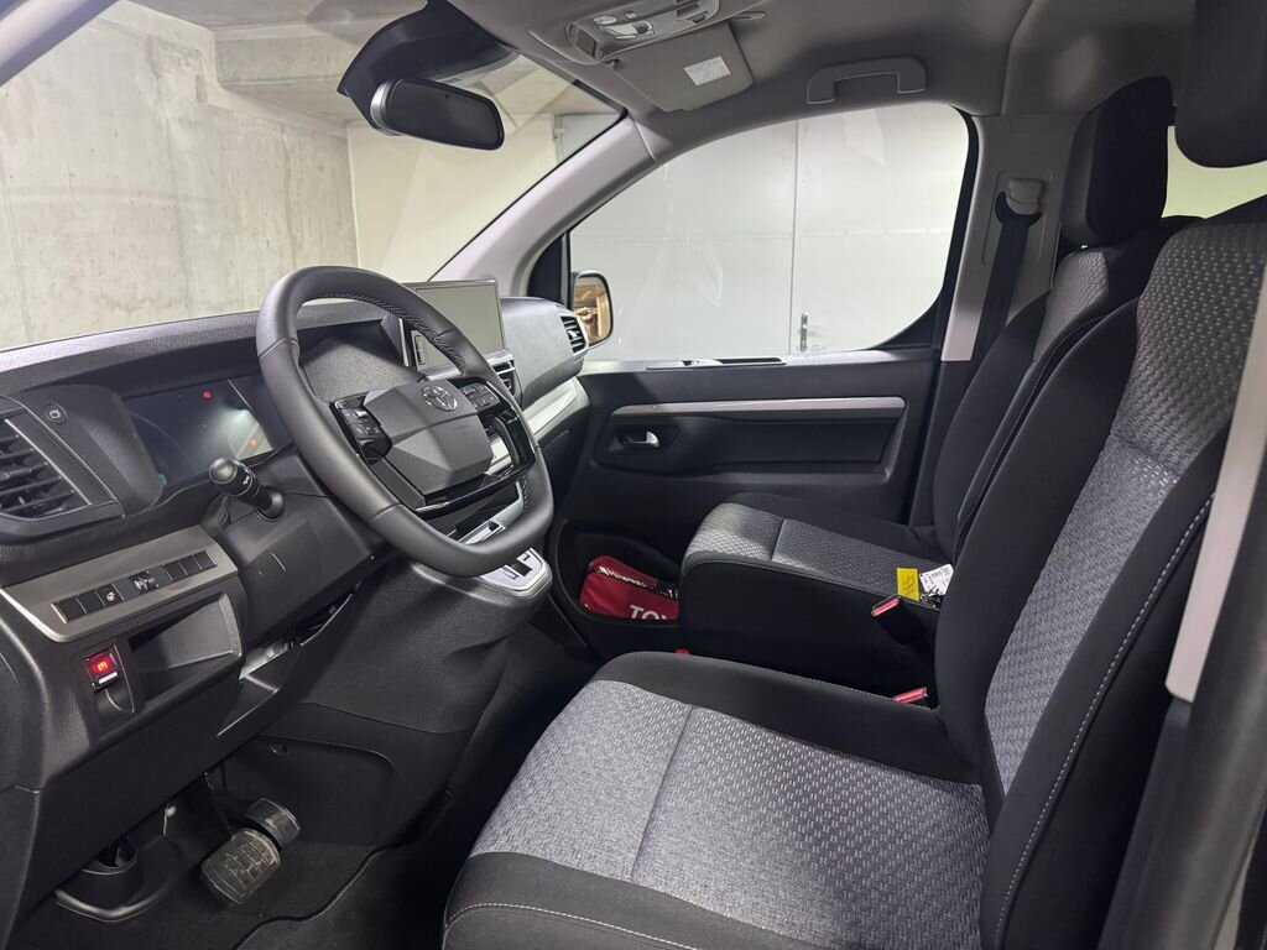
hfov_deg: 71.6
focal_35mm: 24
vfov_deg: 56.8
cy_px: 475
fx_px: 878
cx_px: 634
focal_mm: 6.76
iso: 640
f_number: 1.78
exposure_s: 1/33
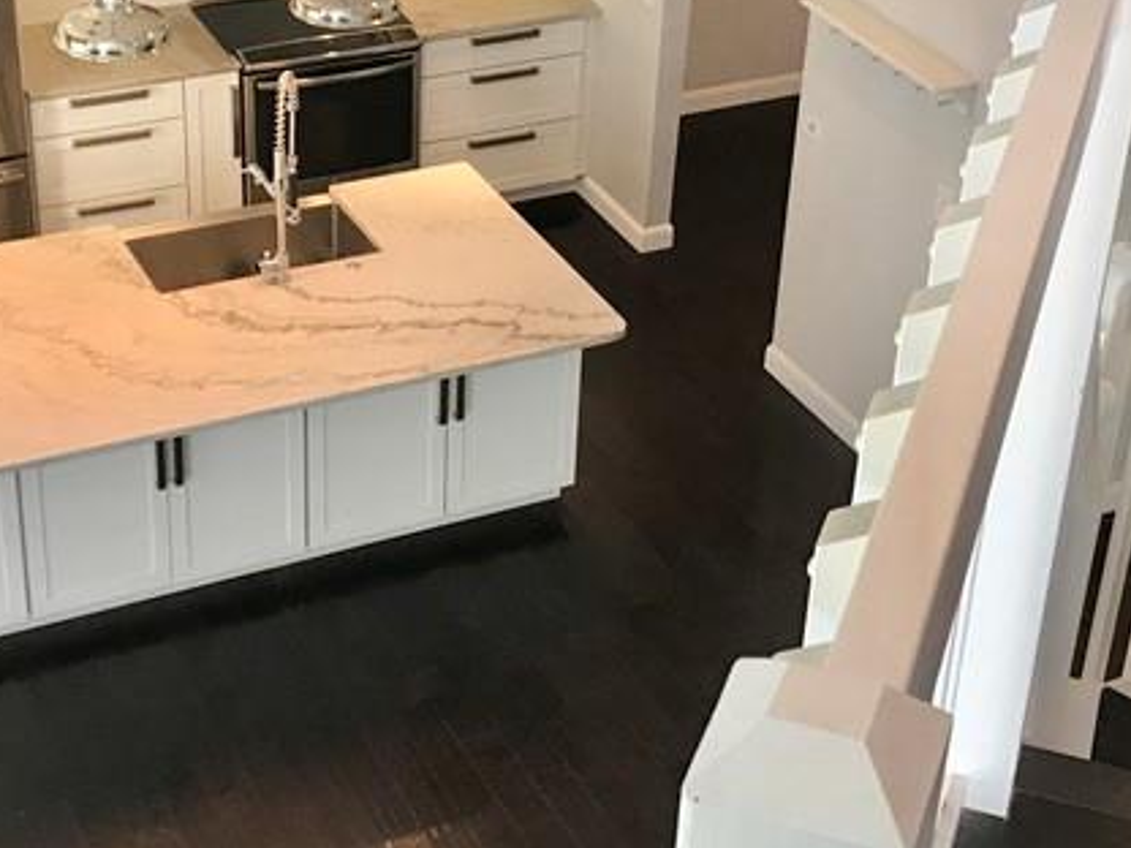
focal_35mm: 69
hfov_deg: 28.1
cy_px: 372
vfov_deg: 21.3
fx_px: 2254
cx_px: 503
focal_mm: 3.99
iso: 25
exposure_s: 1/30
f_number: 1.8
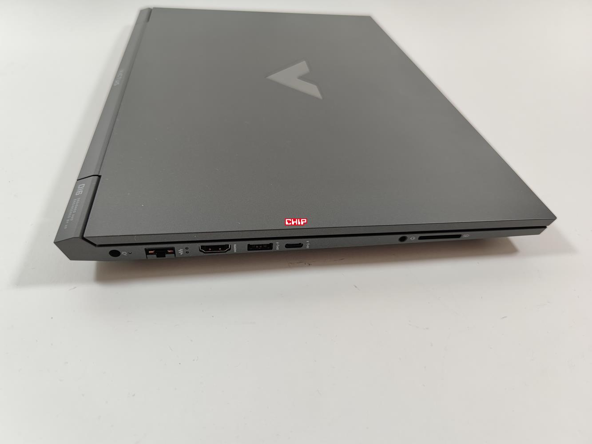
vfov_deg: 54.9
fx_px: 428
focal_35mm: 25
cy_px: 222
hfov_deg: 69.4
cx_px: 296
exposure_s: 1/100
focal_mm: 6.78
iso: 68
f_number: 1.85
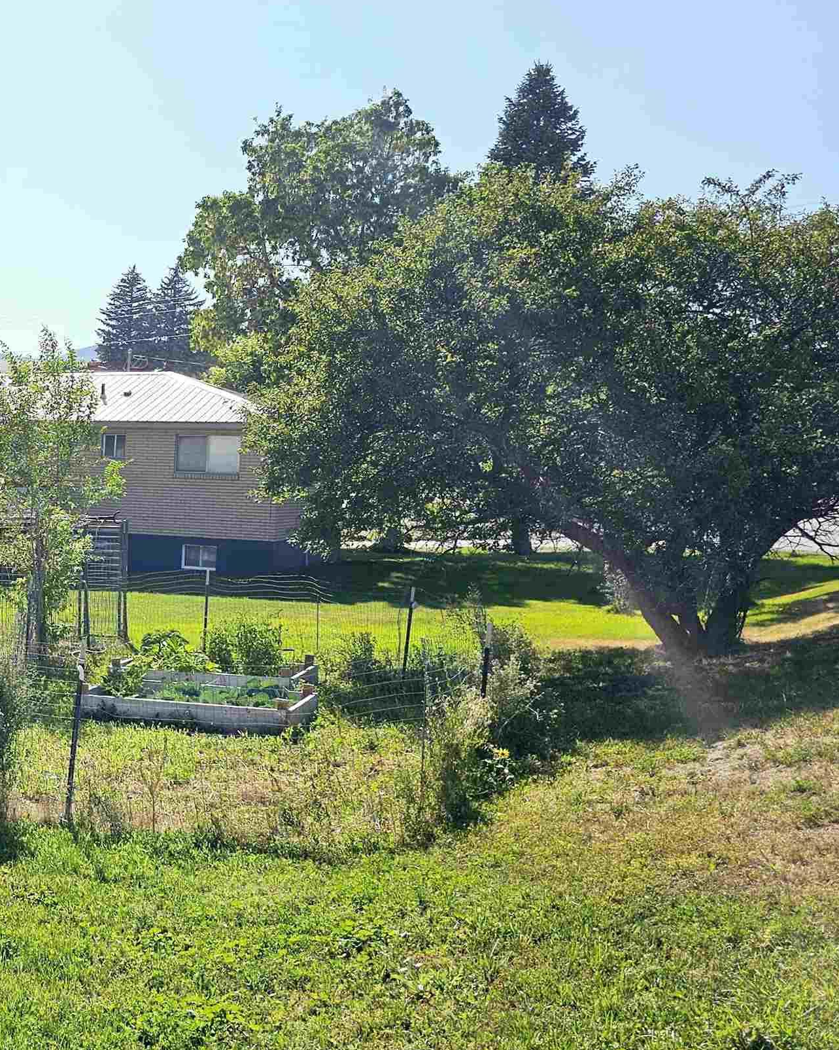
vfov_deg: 42.9
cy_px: 518
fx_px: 1335
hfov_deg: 30.6
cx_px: -119
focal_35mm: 43
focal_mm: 6.3
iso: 10
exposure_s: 1/1250
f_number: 1.7
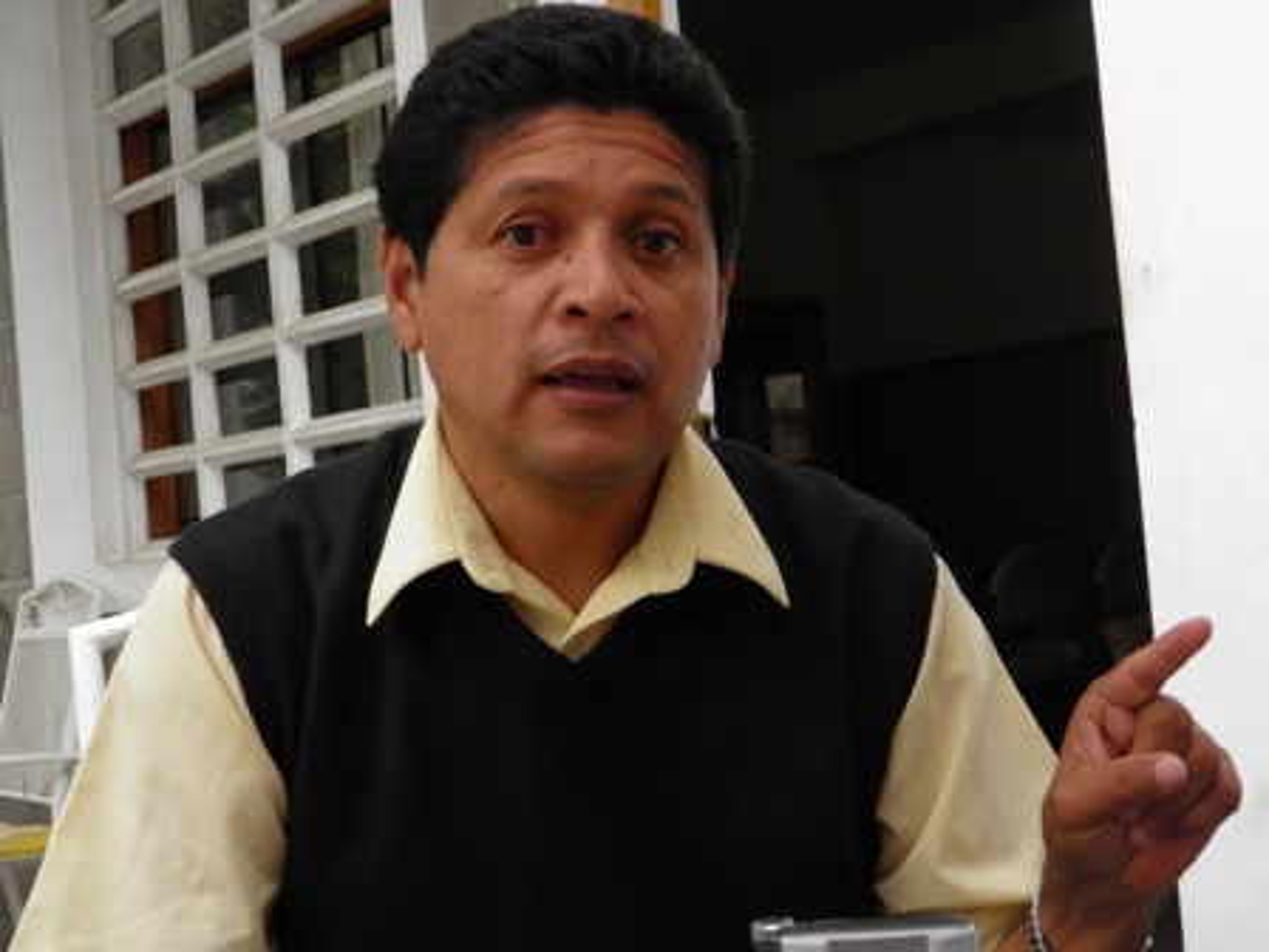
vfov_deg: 26.6
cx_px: 634
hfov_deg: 34.9
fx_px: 2016
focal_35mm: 55
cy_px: 476
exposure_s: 1/80
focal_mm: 10
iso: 50
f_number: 3.6
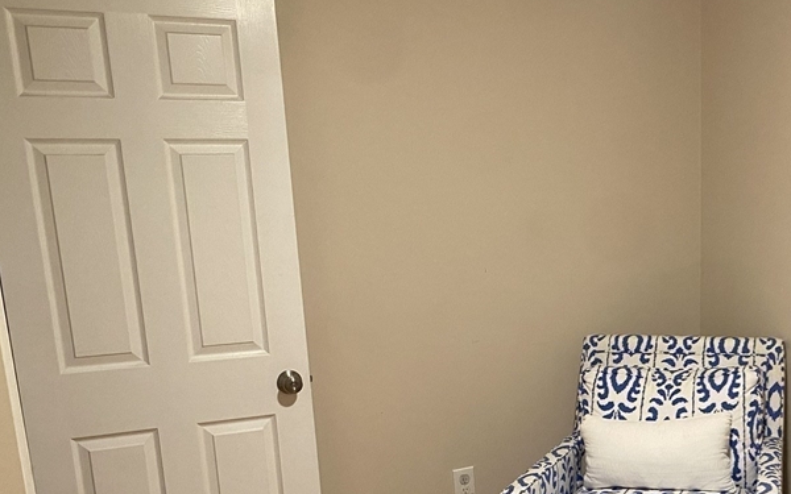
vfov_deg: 26.6
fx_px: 1013
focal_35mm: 47
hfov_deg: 41.1
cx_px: 617
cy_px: 436
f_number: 1.8
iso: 320
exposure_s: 1/60
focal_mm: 4.25
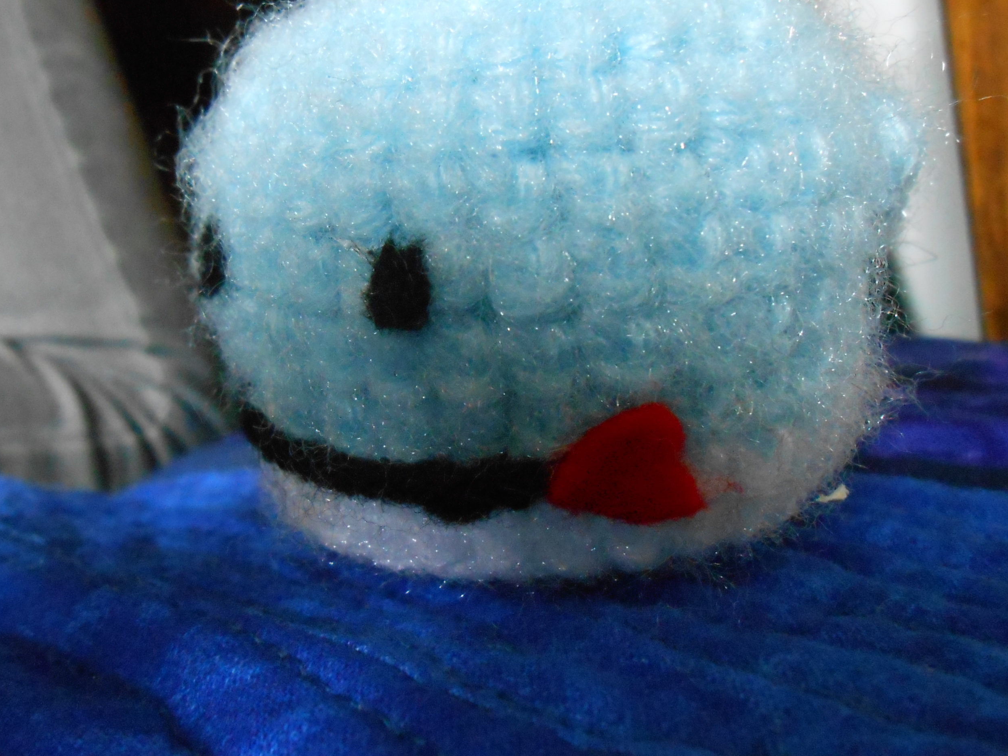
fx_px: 990
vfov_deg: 41.6
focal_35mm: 34
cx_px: 391
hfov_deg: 53.5
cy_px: 303
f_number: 3.5
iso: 800
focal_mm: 4.6
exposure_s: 1/40
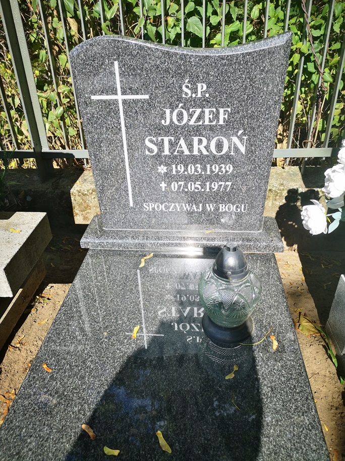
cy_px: 230
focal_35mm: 27
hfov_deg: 51.4
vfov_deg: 65.3
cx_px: 172
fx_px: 359
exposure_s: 1/860
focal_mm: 5.58
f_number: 1.8
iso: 50
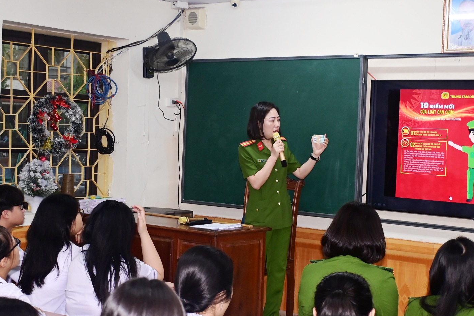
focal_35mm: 63
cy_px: 164
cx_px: 248
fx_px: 829
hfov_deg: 31.9
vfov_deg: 21.6
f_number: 5
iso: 1250
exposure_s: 1/200
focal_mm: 30
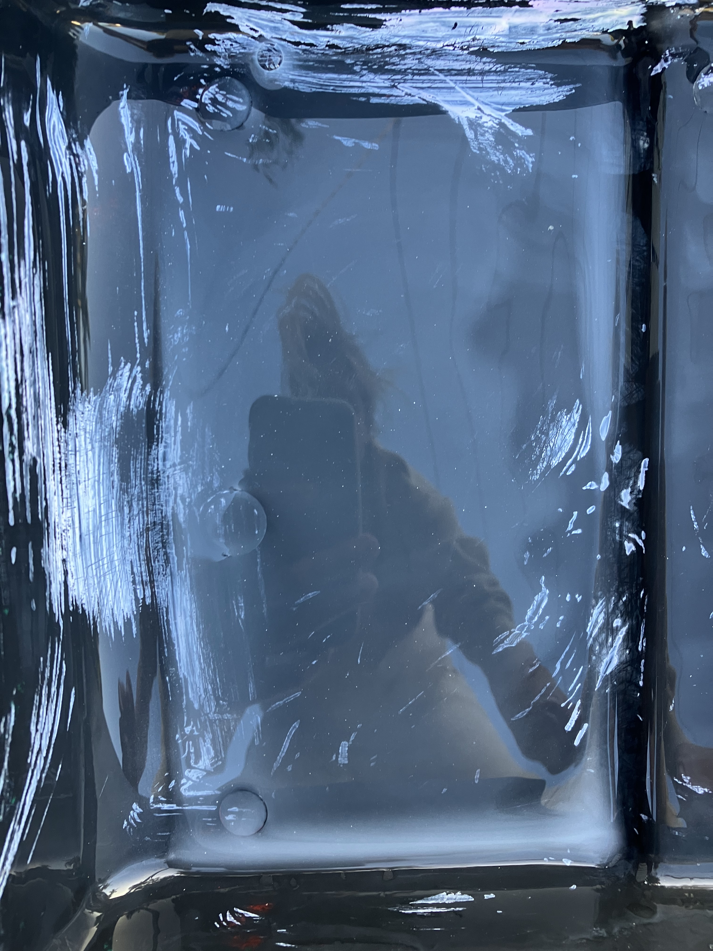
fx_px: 769
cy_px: 476
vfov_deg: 63.4
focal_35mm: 28
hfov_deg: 49.7
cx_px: 356
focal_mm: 3.99
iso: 80
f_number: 1.8
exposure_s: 1/72
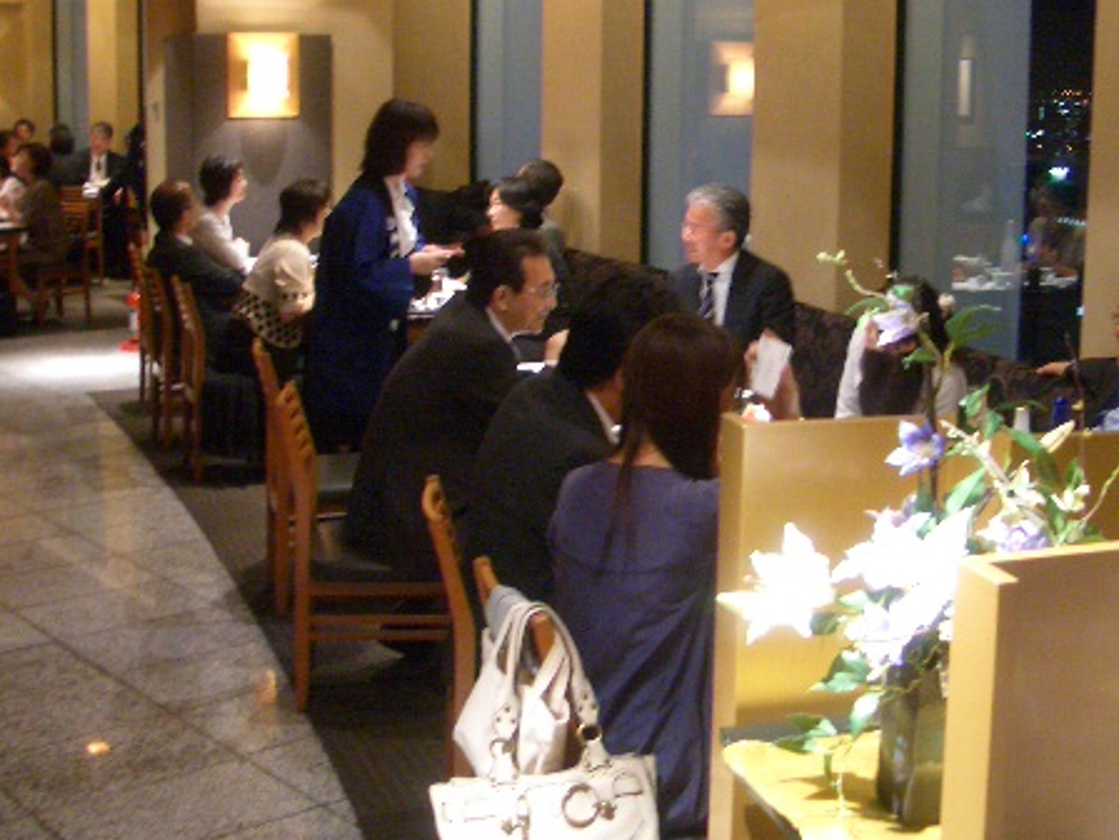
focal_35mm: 50
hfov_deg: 38.2
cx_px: 550
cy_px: 338
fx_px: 1616
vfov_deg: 29.0
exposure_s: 1/8
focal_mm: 5.8
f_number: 2.6
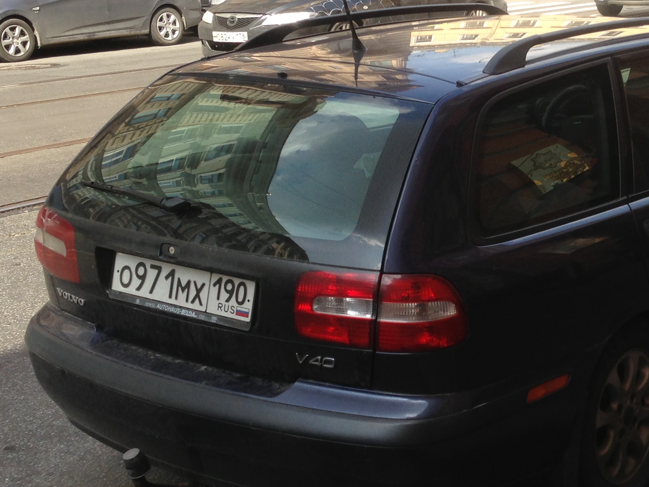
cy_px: 208
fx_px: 1256
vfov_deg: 21.9
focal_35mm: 67
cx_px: 568
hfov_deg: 28.0
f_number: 2.4
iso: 50
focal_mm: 4.13
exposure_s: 1/437
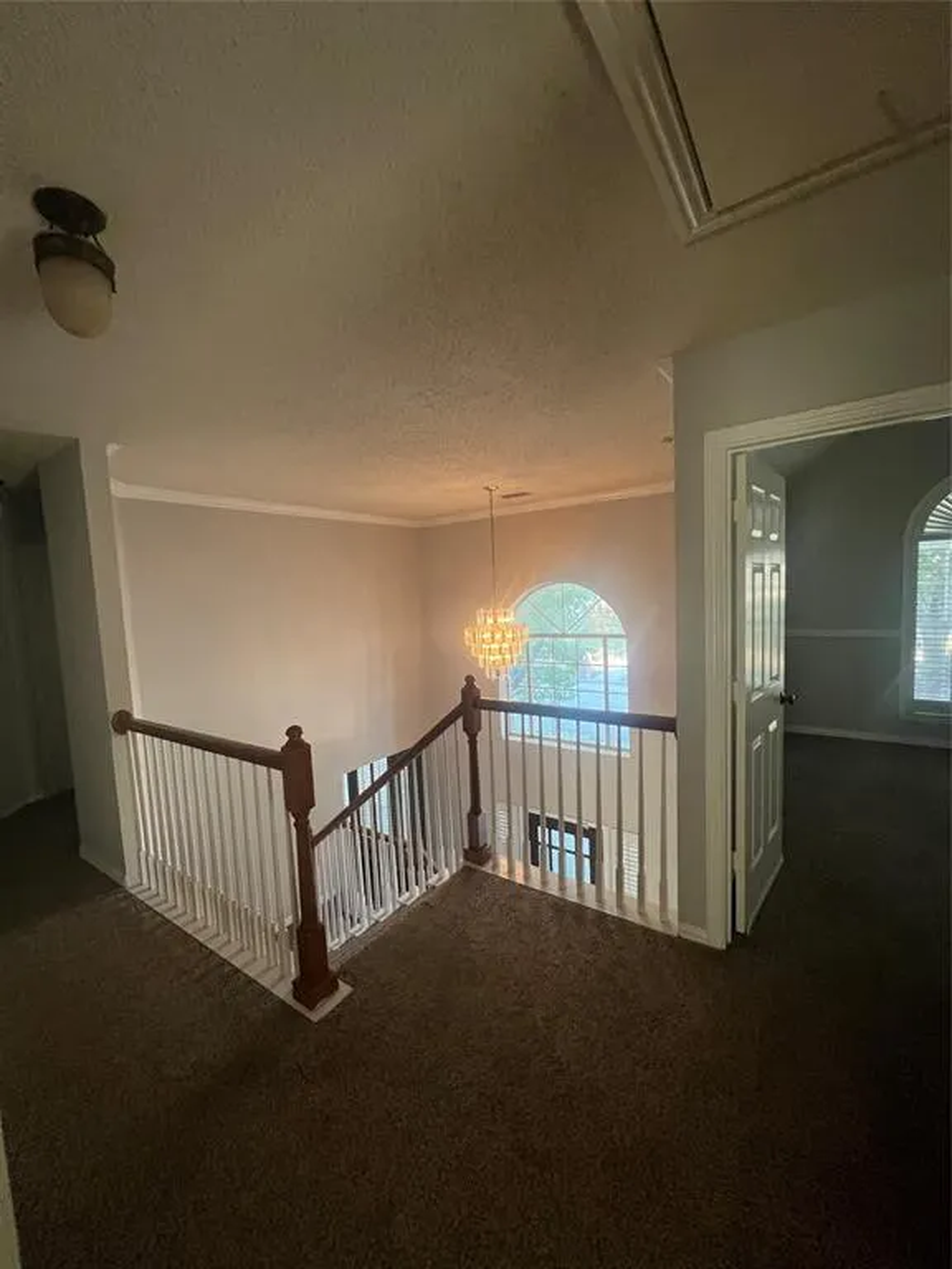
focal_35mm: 13
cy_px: 634
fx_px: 477
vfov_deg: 106.2
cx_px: 476
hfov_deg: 89.9
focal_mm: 1.57
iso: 320
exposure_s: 1/60
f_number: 1.8
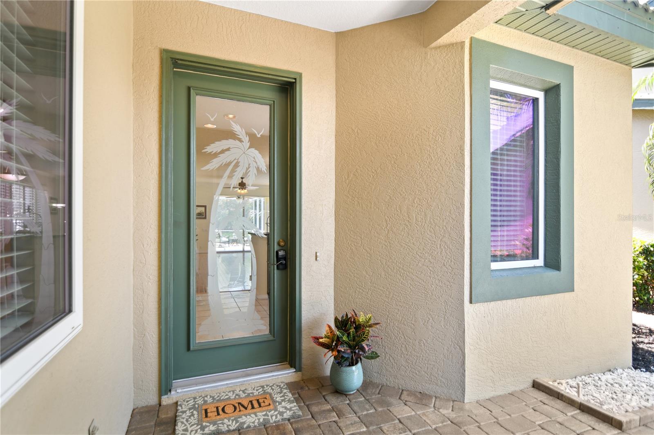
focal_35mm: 16
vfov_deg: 73.7
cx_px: 327
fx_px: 291
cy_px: 218
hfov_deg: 96.7
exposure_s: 1/6
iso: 100
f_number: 2.8
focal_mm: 11
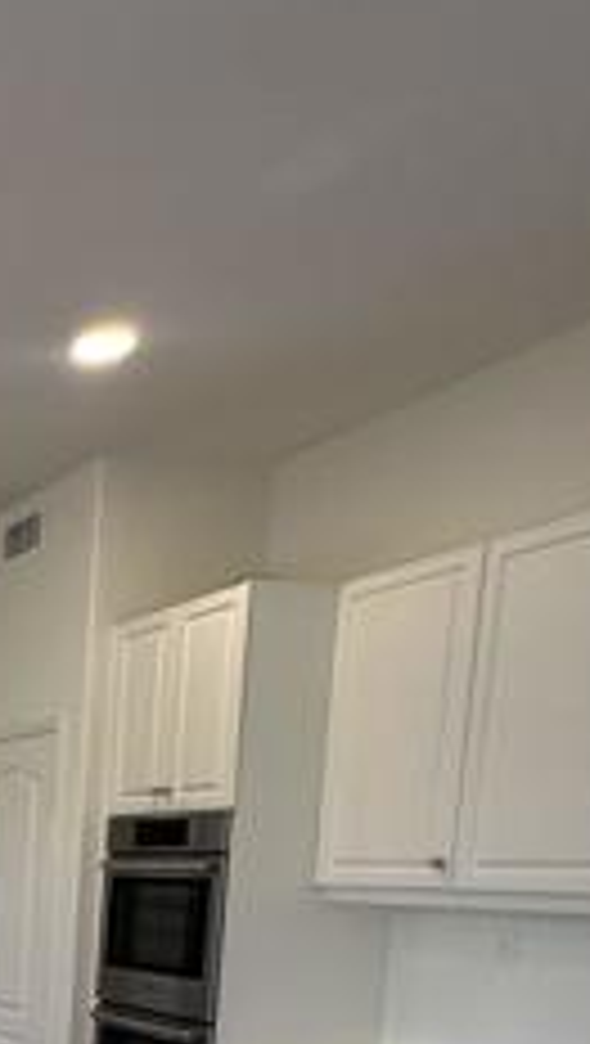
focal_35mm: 42
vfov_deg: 42.4
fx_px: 1165
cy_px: 1022
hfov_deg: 21.0
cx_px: -423
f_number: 2.2
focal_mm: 2.22
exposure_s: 1/99
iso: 125
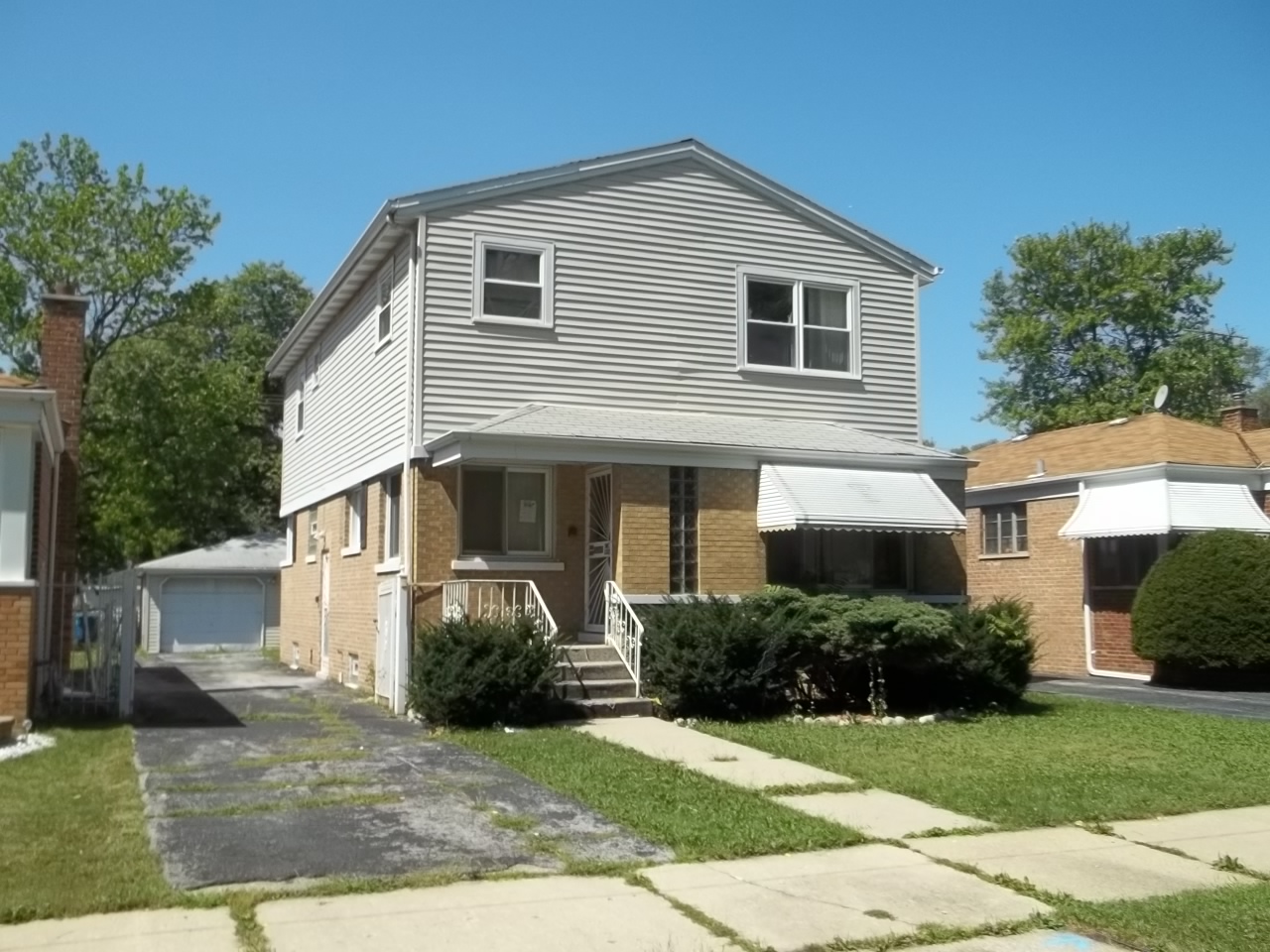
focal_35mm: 33
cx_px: 635
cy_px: 476
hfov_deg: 55.4
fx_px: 1211
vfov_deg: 42.9
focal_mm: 5.9
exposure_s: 1/160
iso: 64
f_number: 8
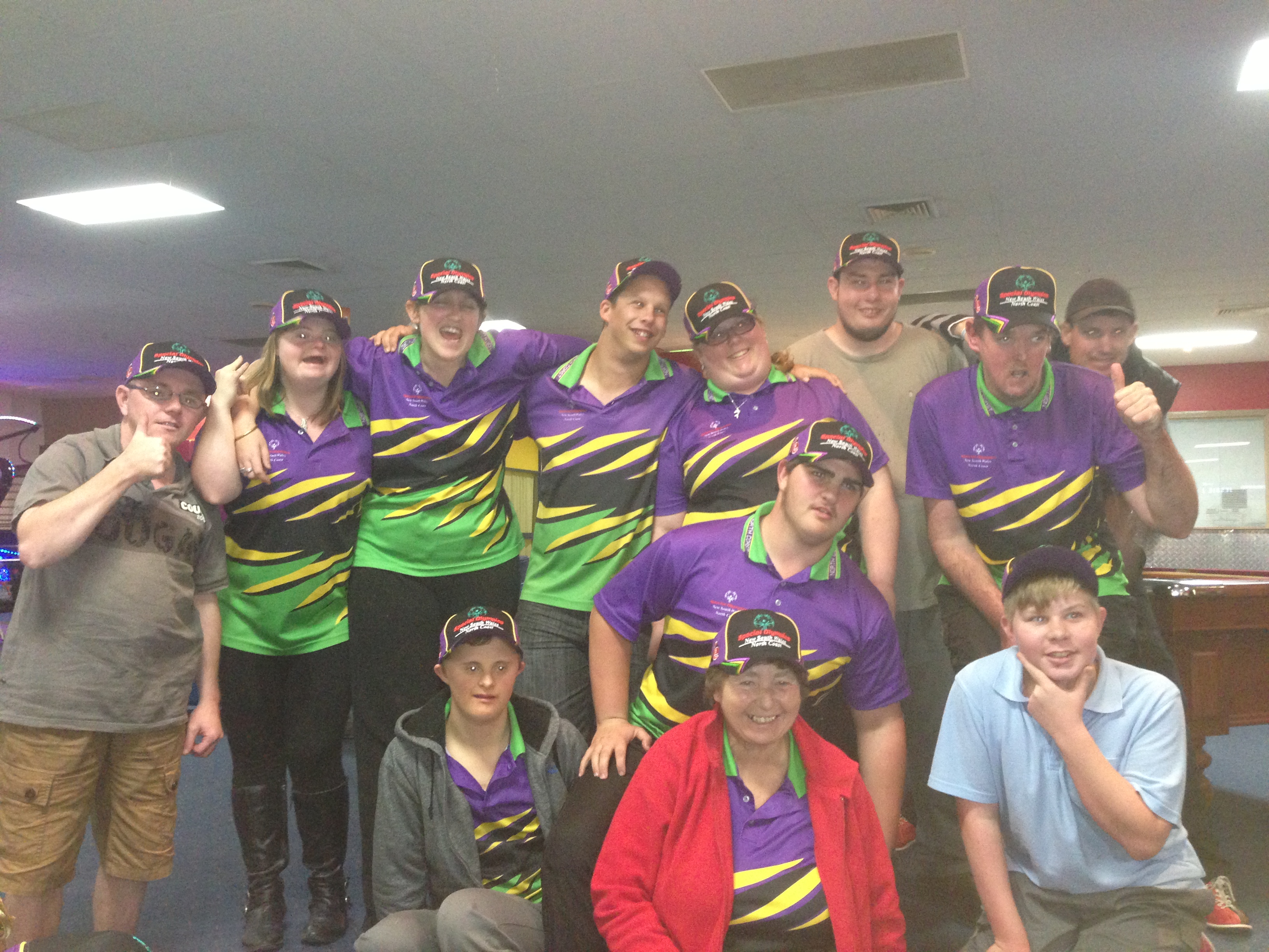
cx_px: 634
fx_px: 1210
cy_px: 476
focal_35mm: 33
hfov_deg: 55.4
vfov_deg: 42.9
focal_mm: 4.13
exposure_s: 1/16
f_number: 2.4
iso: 320
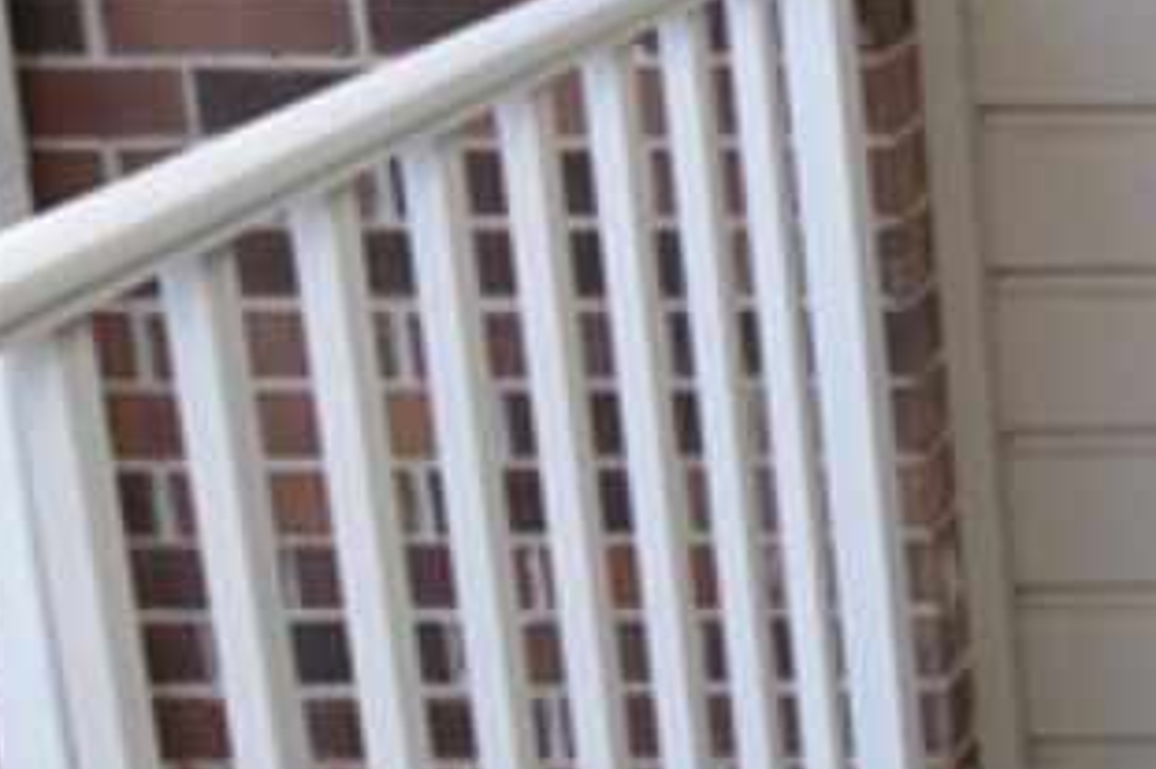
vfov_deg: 17.7
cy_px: -100
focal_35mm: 74
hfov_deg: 20.6
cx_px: 1996
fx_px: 2375
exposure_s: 1/100
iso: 400
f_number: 5
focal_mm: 12
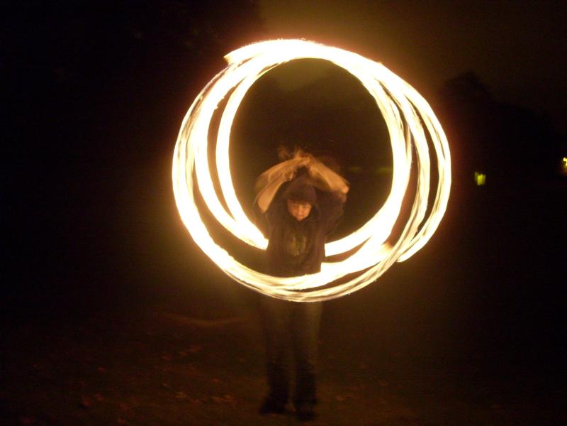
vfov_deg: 37.7
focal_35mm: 38
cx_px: 284
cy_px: 213
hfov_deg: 49.0
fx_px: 622
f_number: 2.8
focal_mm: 6.3
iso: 200
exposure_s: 1
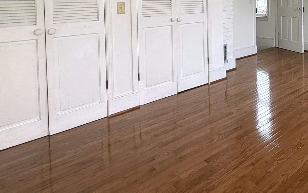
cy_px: 4
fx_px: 260
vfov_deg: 36.8
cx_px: 263
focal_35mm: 31
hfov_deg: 55.1
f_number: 2.2
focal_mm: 2.22
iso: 64
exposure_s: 1/171
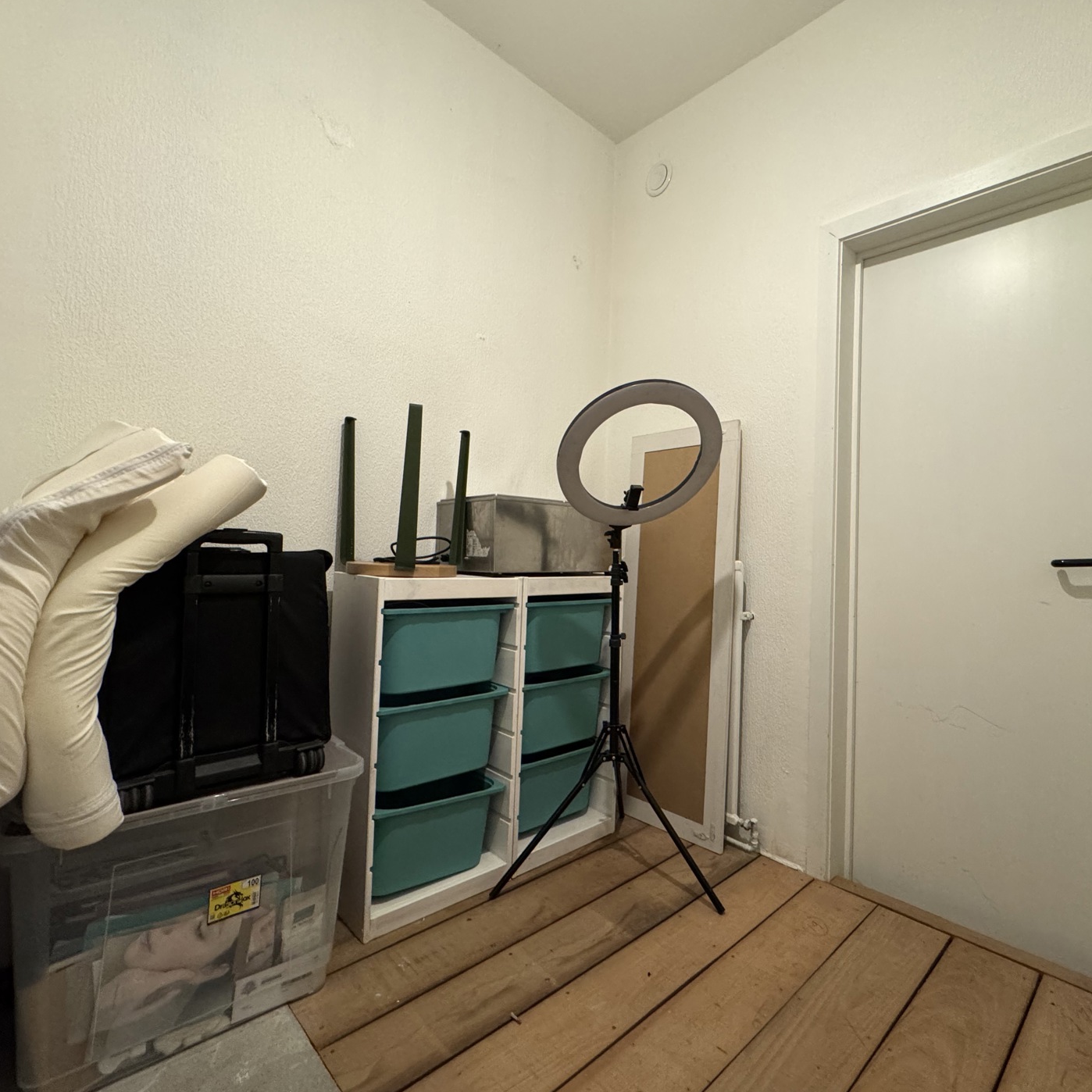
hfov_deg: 83.4
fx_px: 607
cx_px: 624
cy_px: 542
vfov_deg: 84.0
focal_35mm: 17
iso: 500
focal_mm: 2.22
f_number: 2.2
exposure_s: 1/50
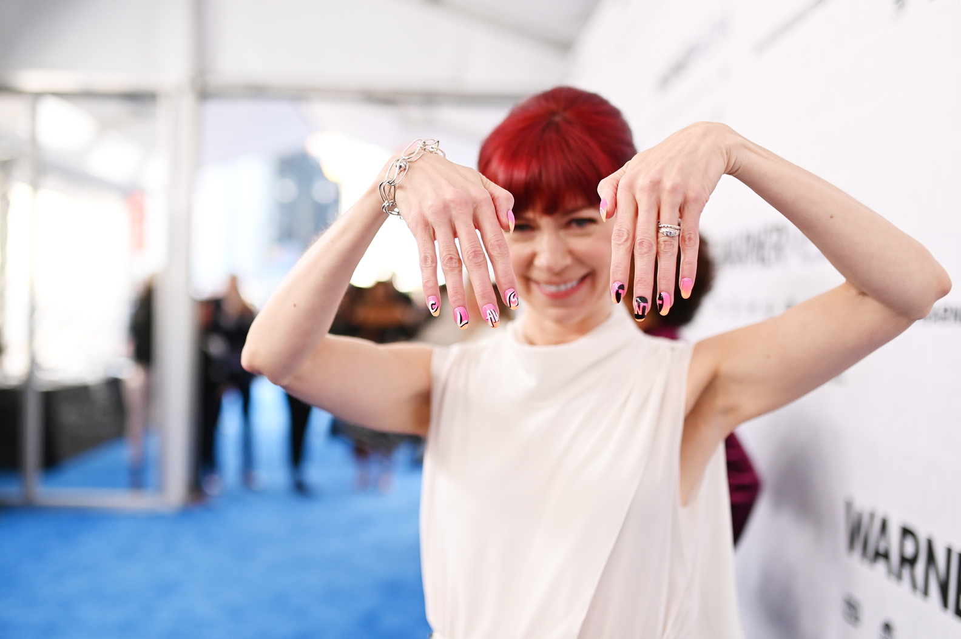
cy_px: 320
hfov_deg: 54.5
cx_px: 480
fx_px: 934
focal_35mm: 35
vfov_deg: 37.8
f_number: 2
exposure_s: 1/1250
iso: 1250
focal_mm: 35
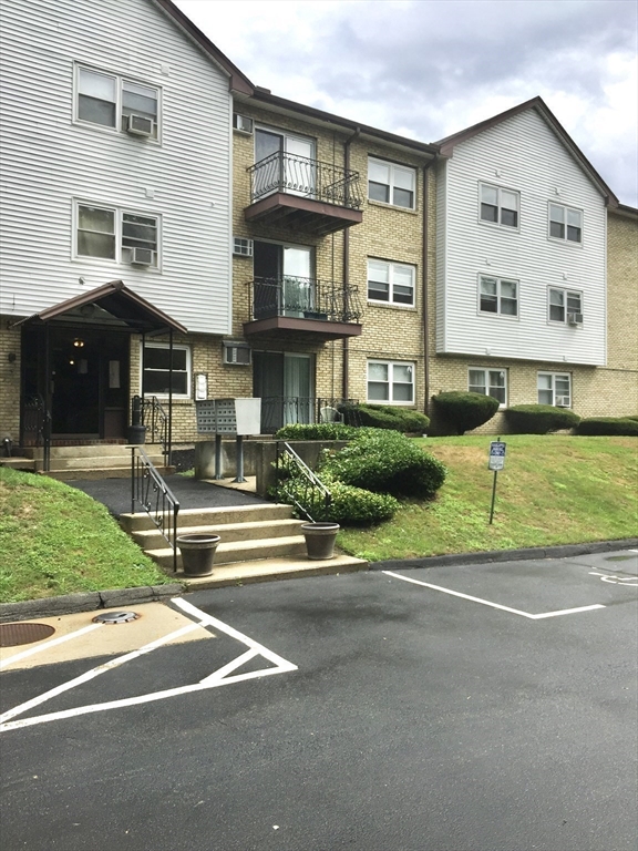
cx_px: 319
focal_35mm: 29
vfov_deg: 61.7
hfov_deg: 48.2
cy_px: 426
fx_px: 713
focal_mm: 4.15
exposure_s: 1/1721
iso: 32
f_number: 2.2
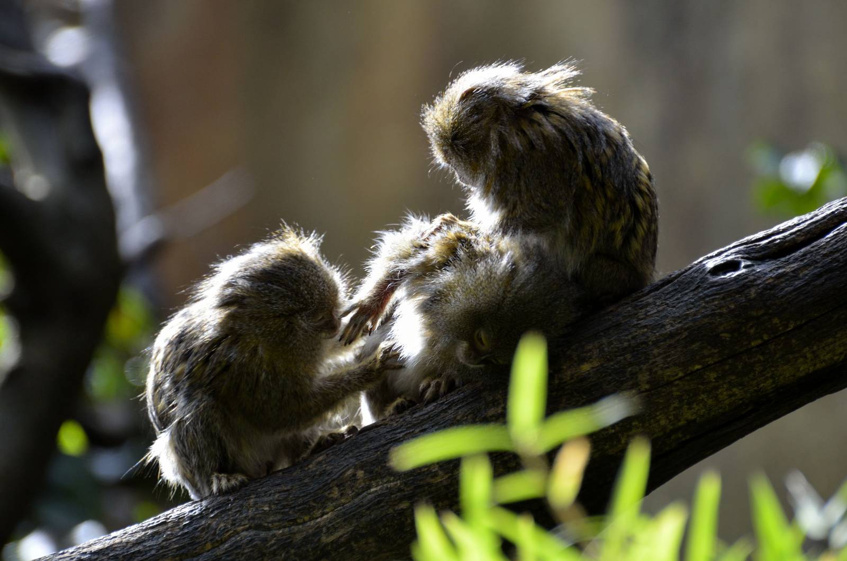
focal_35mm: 360
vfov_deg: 3.8
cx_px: 424
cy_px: 280
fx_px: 8453
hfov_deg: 5.7
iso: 500
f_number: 5.6
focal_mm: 240
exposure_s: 1/250
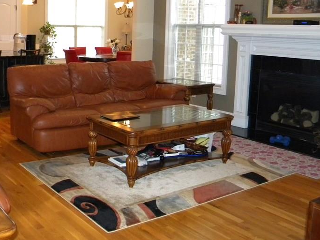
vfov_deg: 33.9
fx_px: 388
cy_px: 74
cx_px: 107
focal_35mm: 42
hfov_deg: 44.2
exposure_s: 1/27
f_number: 3.5
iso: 409
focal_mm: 5
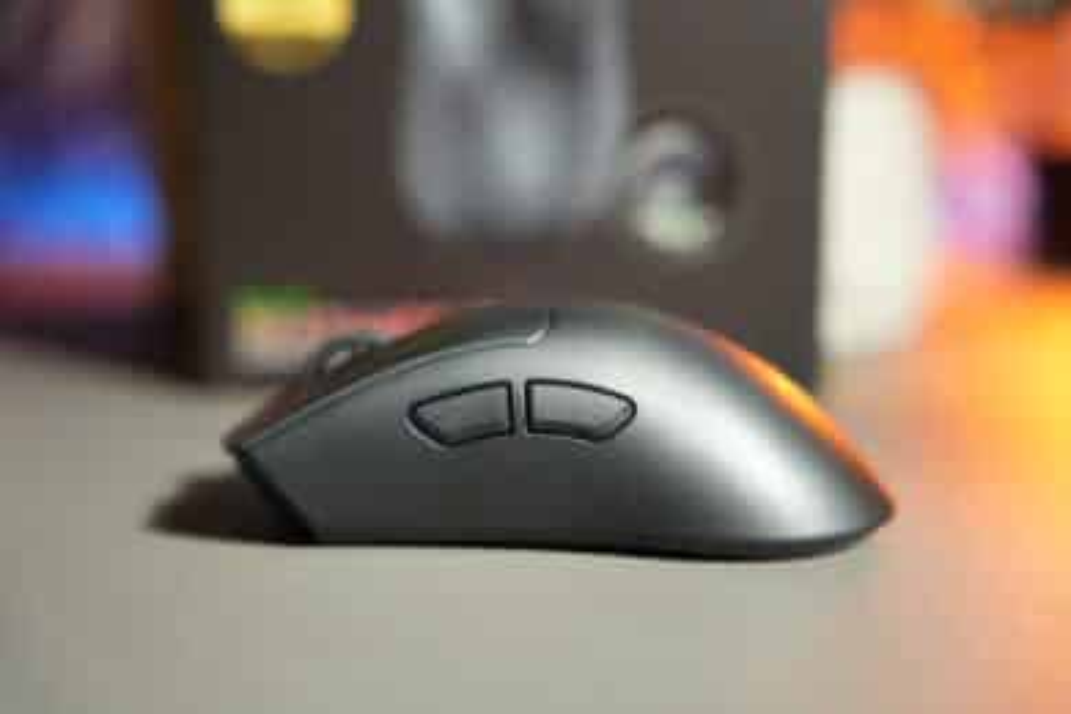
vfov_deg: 21.9
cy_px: 357
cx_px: 536
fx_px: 1841
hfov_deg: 32.4
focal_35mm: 62
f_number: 2.8
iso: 500
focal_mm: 61.9
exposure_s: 1/80
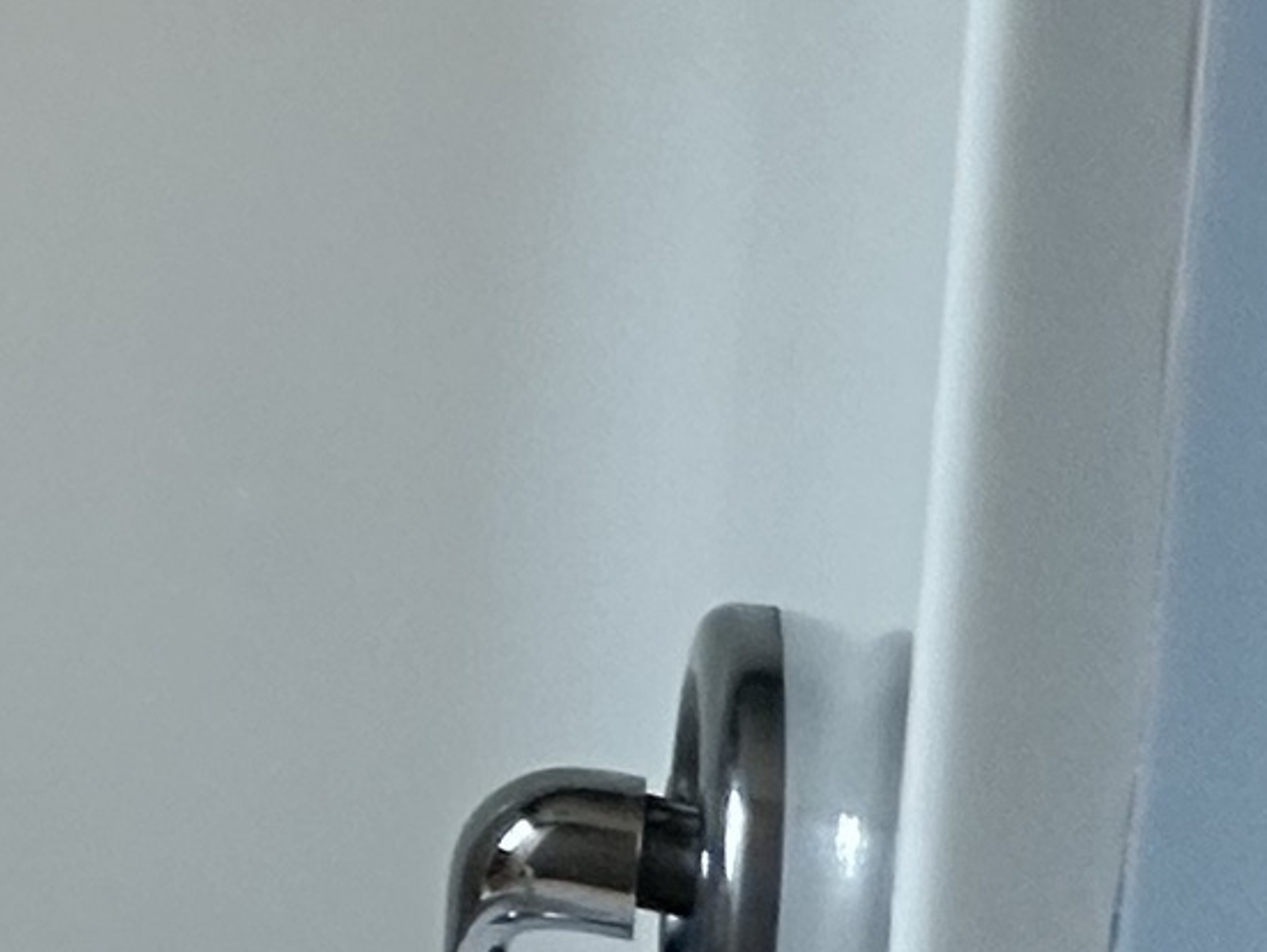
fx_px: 2857
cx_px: -1738
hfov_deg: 15.1
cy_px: -126
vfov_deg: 18.1
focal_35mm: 78
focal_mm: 2.22
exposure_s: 1/60
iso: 200
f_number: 2.2
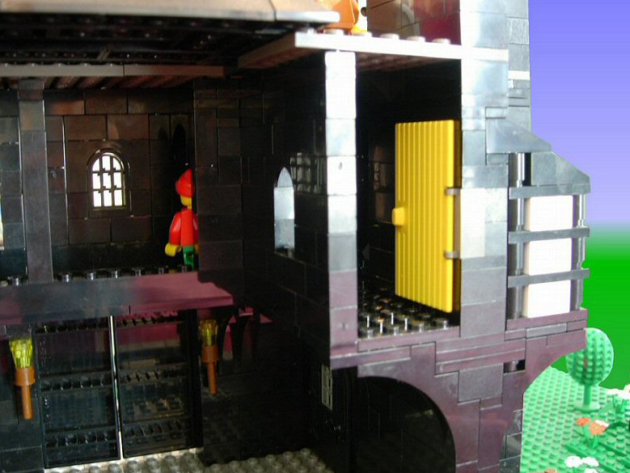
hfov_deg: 47.8
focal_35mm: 39
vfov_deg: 36.8
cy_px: 234
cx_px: 310
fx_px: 710
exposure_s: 1/4
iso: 81
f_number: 2.8
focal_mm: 7.8
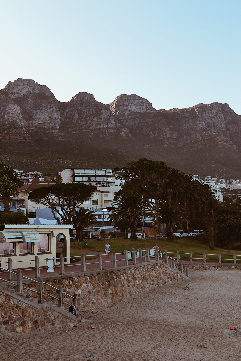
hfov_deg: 28.1
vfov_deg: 41.1
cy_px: 180
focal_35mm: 48
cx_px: 120
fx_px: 482
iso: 400
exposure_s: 1/160
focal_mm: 32
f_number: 10
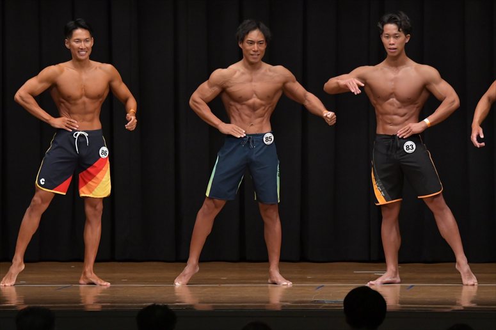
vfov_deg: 6.3
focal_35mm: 217
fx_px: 2988
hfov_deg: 9.5
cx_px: 248
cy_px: 165
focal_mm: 145
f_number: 5.6
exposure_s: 1/400
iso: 5000
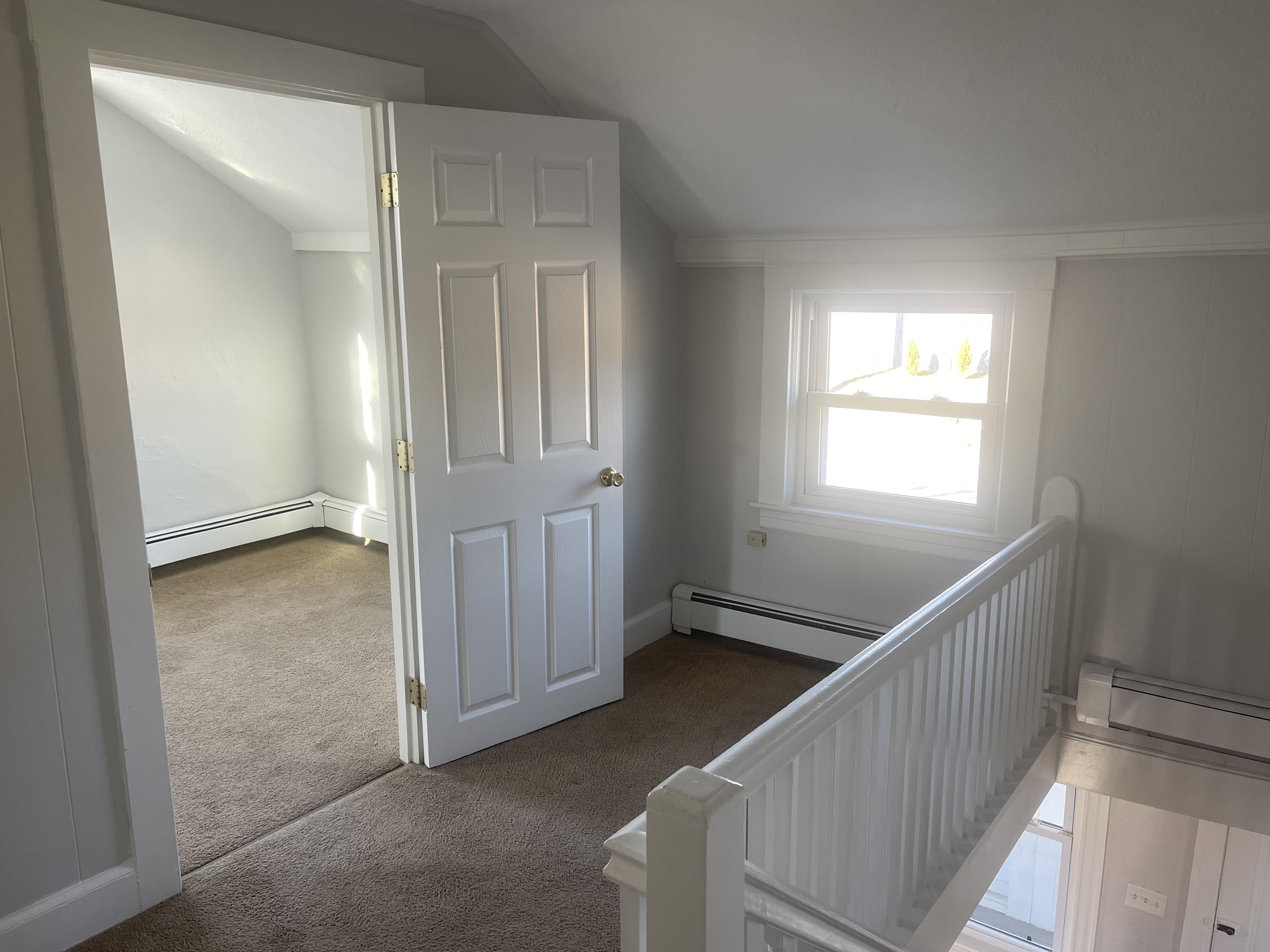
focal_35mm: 27
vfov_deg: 51.3
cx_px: 618
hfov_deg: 65.3
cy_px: 466
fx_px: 991
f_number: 1.6
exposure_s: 1/121
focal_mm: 5.1
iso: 125
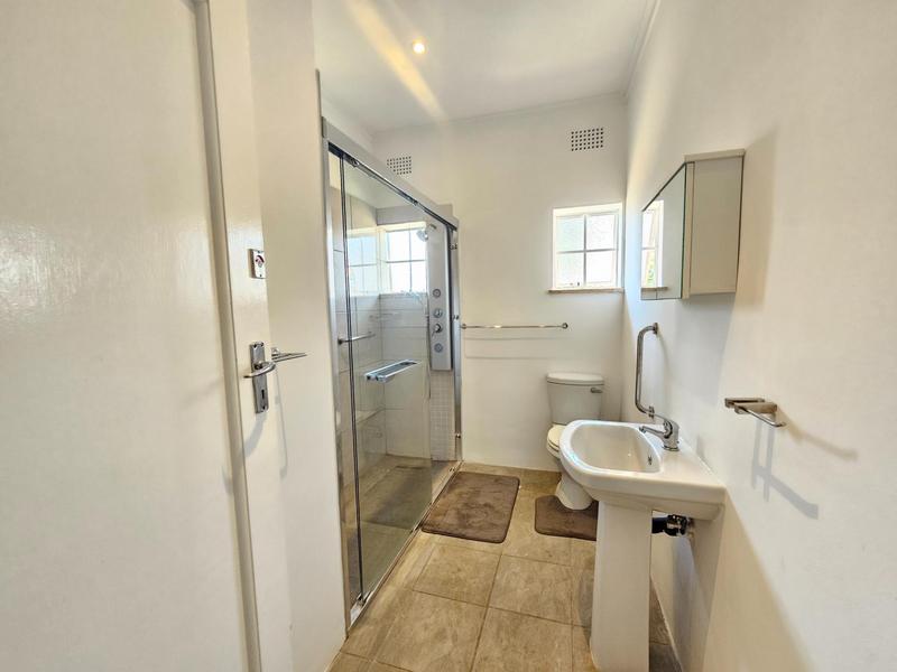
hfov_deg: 106.2
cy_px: 336
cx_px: 448
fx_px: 337
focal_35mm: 13
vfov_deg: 89.9
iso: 400
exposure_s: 1/71
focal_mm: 2.2
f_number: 2.2
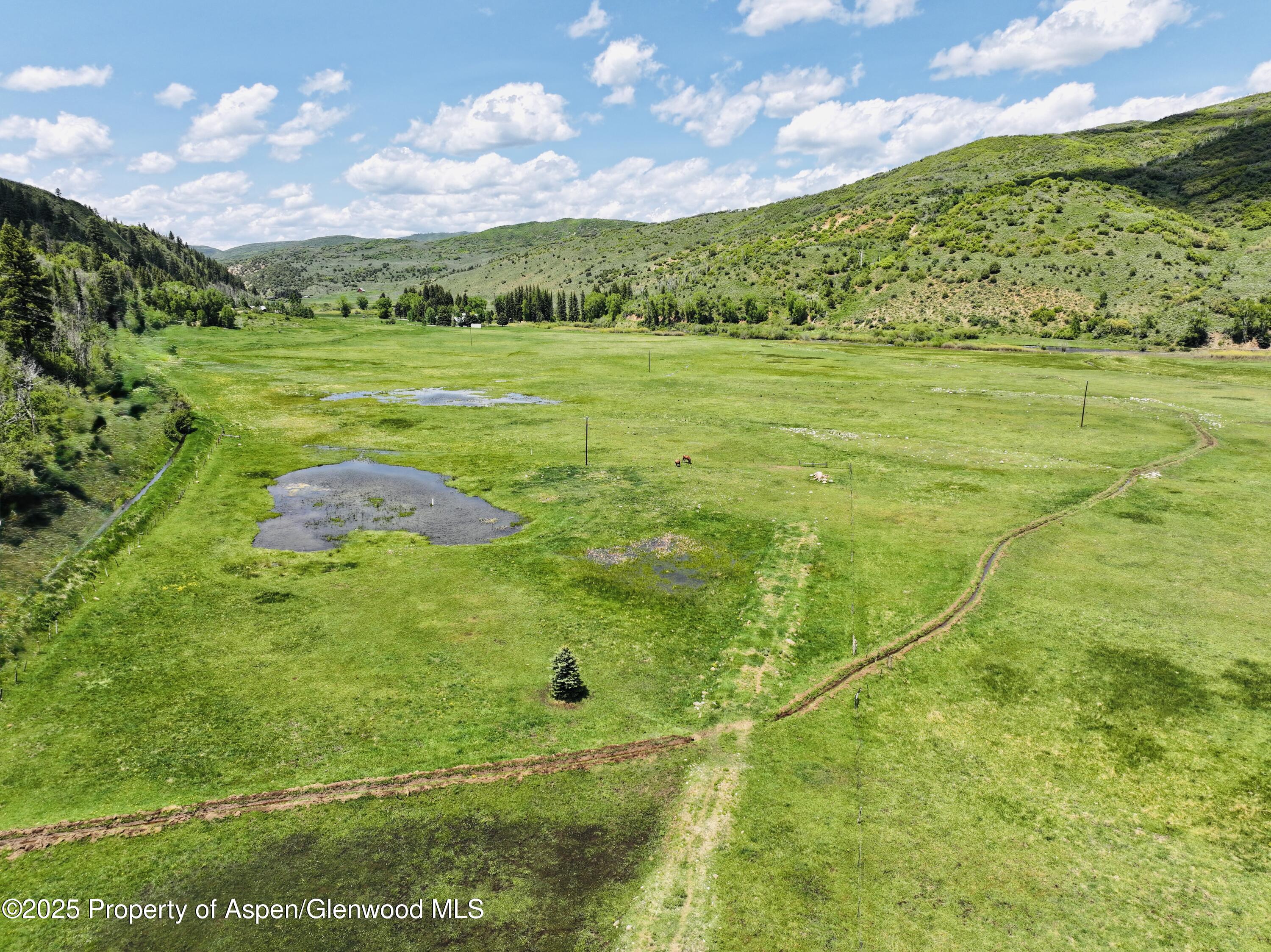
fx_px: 881
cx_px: 636
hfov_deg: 71.6
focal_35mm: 24
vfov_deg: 56.8
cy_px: 476
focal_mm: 12.29
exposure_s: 1/2000
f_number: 2.8
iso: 100
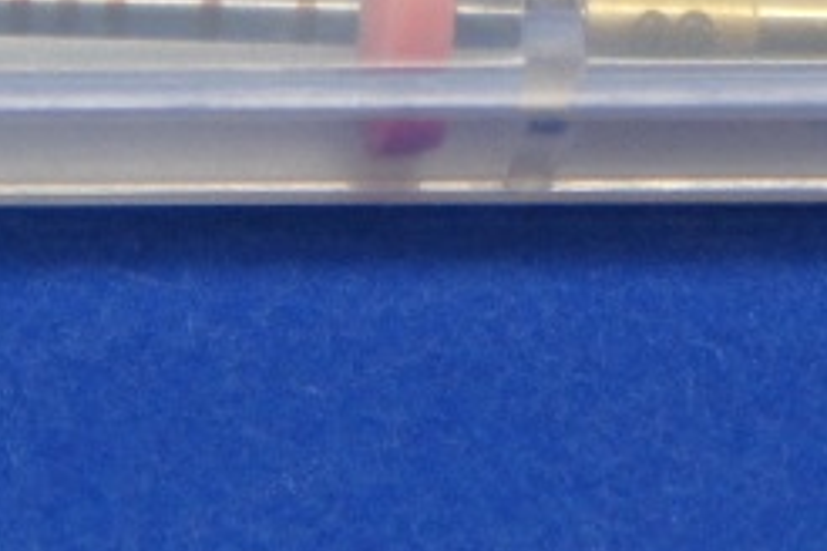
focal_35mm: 536
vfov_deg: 2.6
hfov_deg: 3.8
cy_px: -349
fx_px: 12318
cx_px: 134
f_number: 5.6
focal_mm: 55
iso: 320
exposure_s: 1/100
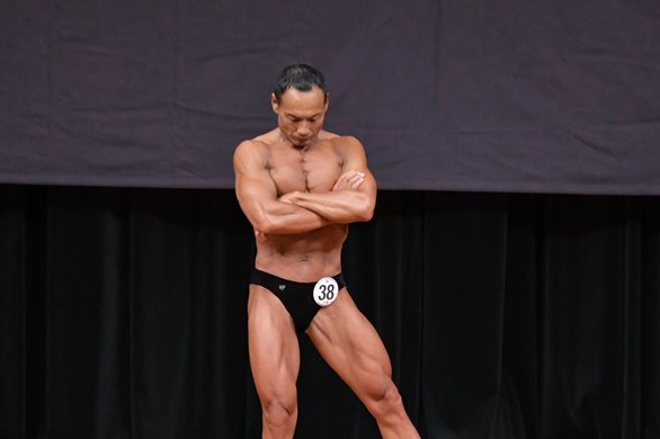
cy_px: 283
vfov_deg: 3.5
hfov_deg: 5.2
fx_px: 7274
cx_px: 344
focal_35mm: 397
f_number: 5.6
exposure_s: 1/400
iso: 5000
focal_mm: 200
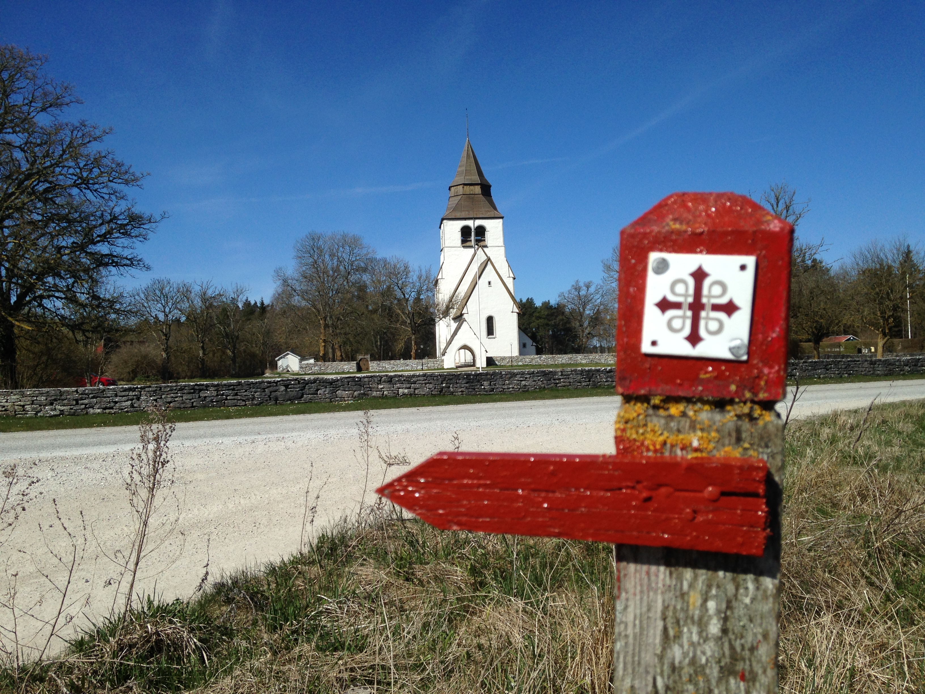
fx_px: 882
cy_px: 347
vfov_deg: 42.9
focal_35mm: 33
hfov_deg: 55.4
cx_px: 462
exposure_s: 1/2710
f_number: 2.4
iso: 50
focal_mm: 4.12
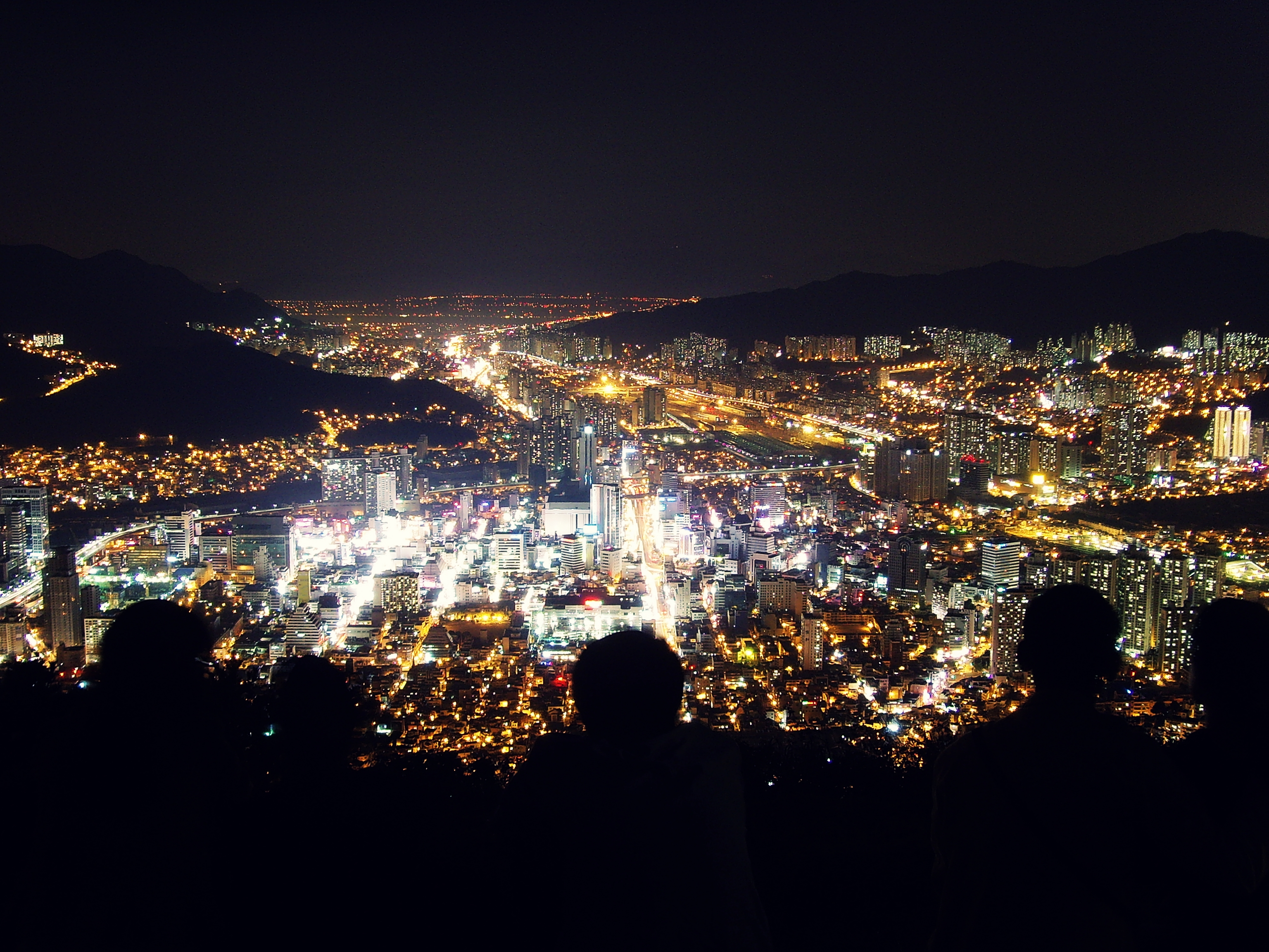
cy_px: 476
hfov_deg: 47.9
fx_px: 1430
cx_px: 634
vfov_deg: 36.8
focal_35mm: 39
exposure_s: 6
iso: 80
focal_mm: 6.6
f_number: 3.5
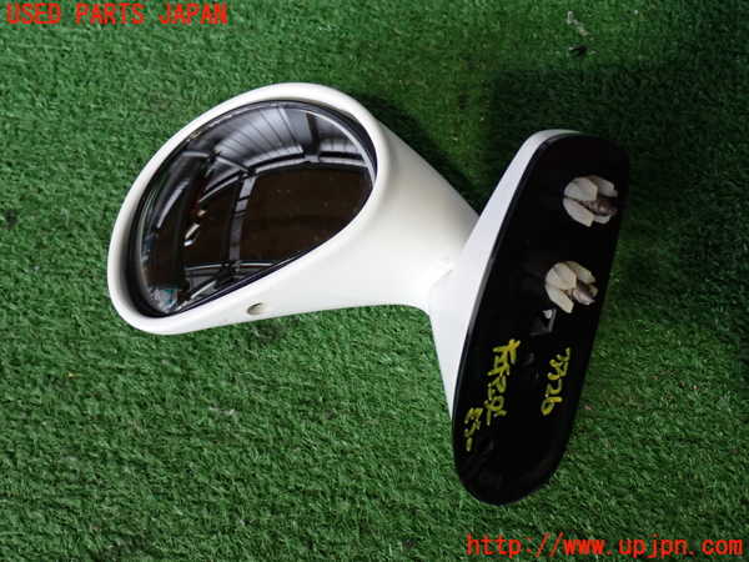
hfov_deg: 49.0
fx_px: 822
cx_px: 374
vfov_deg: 37.7
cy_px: 281
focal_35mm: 38
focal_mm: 6.83
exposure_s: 1/40
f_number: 2.7
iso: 250
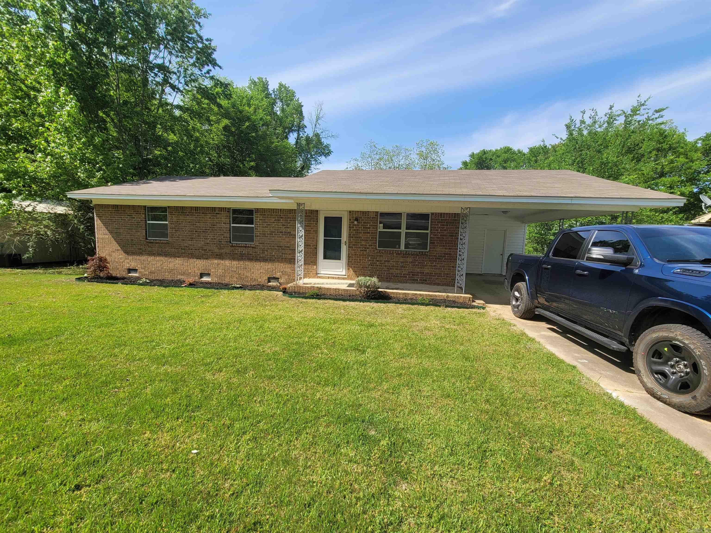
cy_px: 266
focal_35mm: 13
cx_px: 356
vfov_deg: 89.9
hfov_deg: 106.2
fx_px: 267
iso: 50
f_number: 2.2
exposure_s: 1/1314
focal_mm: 2.2
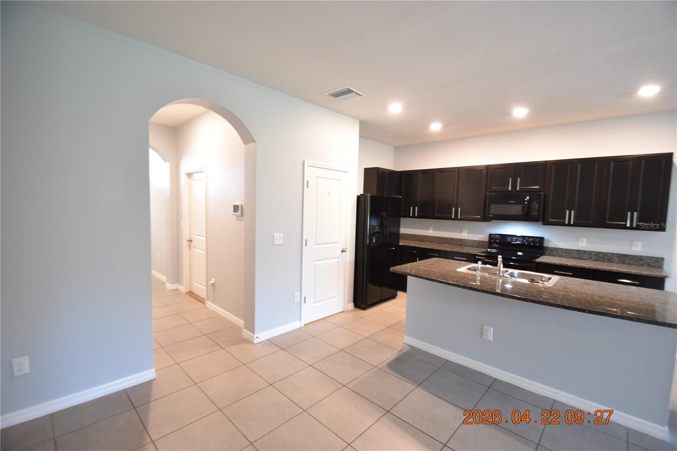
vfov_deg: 77.3
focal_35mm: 15
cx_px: 338
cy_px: 226
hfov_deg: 100.4
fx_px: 282
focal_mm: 10
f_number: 3.5
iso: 800
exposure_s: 1/15
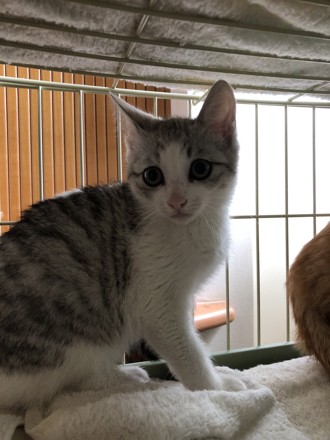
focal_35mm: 28
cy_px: 220
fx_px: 356
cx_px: 165
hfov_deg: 49.7
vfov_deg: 63.4
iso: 40
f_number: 1.8
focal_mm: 4
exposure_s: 1/17
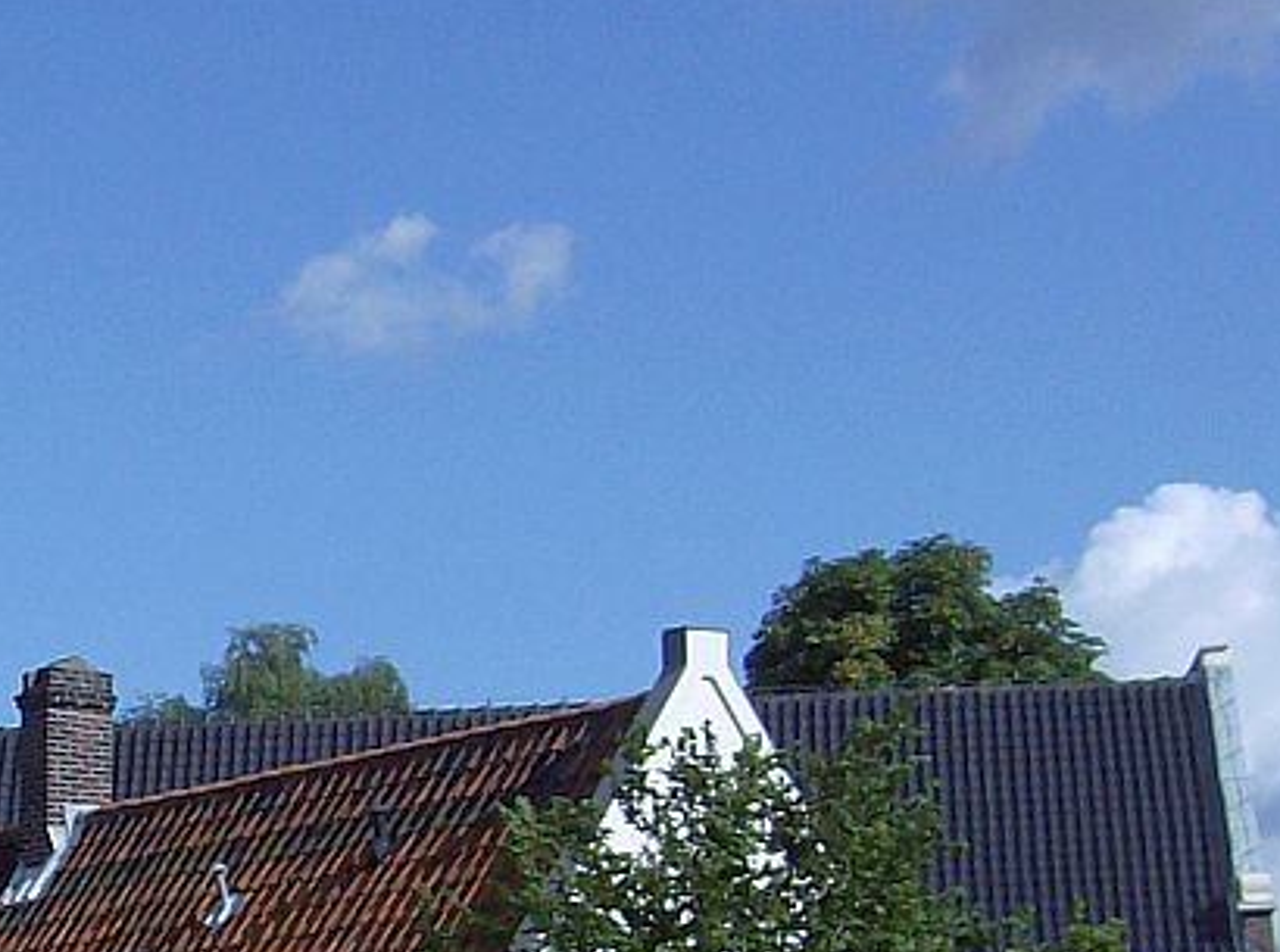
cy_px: 779
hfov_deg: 16.5
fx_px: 4240
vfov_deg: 12.7
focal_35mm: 115
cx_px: -200
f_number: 5.1
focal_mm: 7.7
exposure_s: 1/888
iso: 100
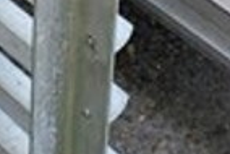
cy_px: -132
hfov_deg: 13.2
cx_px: 78
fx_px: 991
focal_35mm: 155
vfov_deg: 8.5
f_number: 2.4
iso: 200
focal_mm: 4.3
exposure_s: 1/120
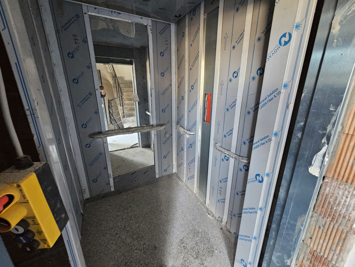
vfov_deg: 89.9
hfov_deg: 106.2
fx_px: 133
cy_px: 134
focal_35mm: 13
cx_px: 178
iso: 640
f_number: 2.2
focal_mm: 2.2
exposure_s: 1/24
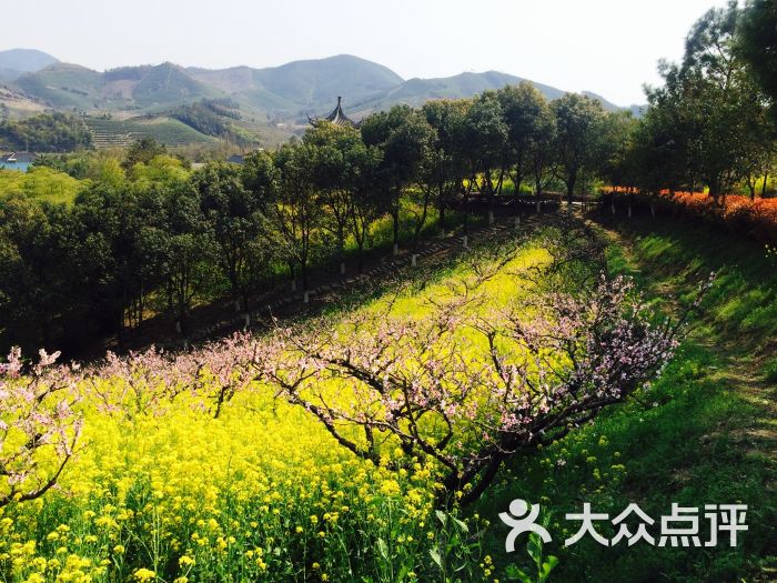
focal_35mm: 30
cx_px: 388
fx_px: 673
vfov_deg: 46.8
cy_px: 292
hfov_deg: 60.0
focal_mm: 4.12
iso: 32
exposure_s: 1/1580
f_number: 2.2
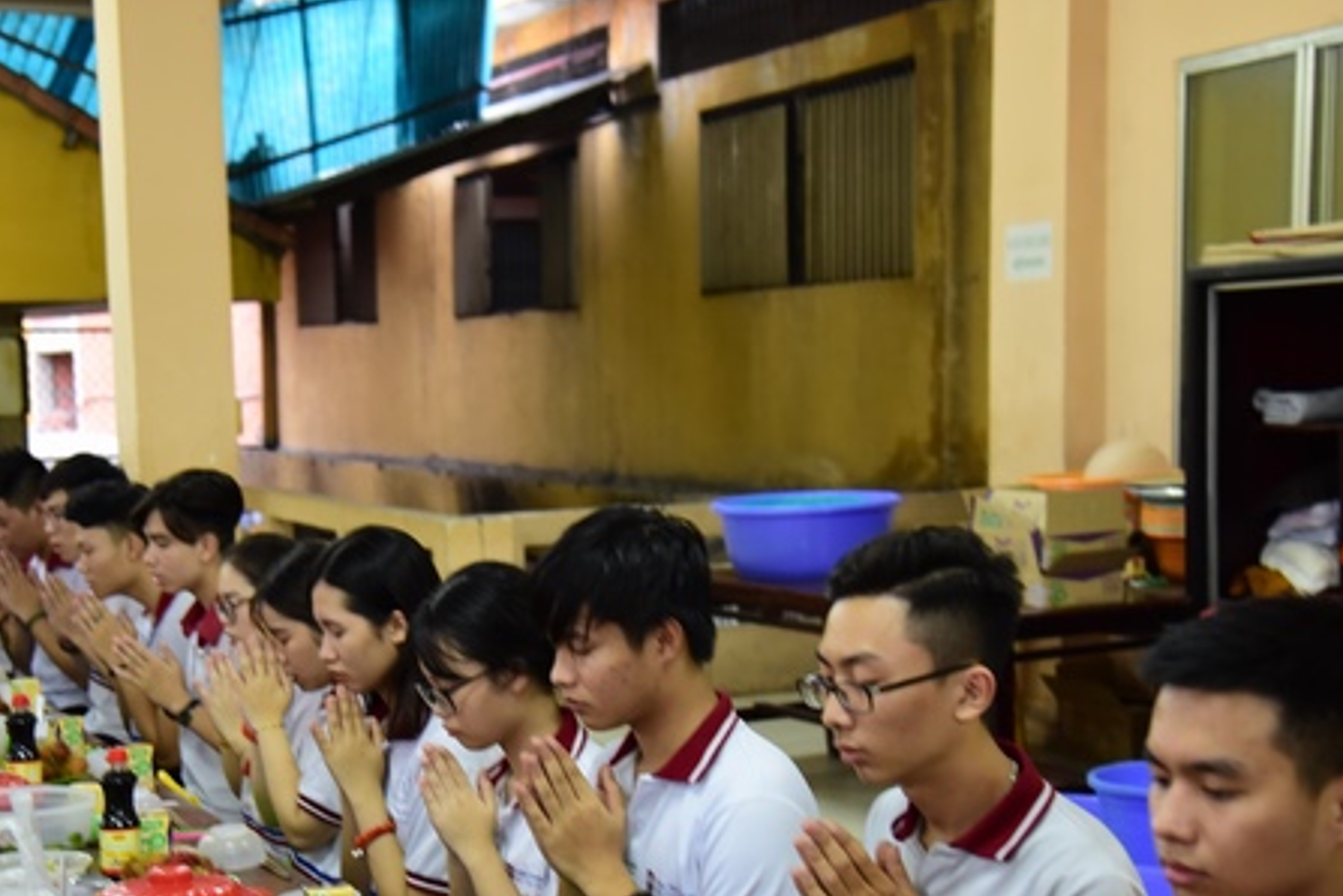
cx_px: 490
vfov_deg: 21.1
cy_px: 613
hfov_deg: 31.3
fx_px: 2387
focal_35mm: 64
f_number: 4
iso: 2500
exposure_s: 1/25
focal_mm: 44
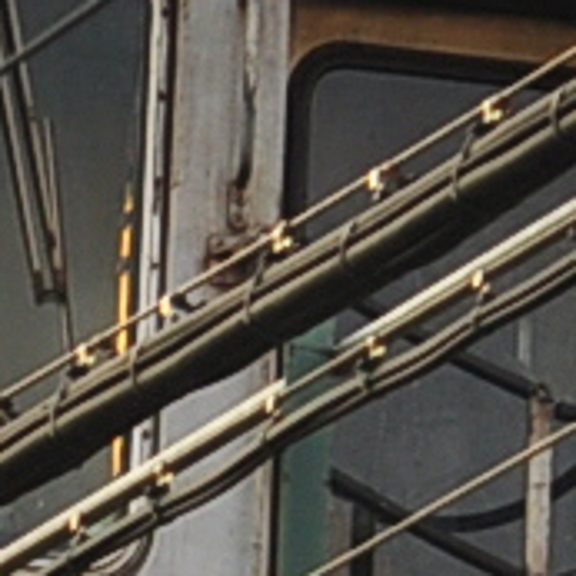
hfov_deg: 3.5
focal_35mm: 495
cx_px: 300
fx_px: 9319
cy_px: 676
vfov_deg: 3.5
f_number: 5.6
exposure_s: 1/350
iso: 200
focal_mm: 70
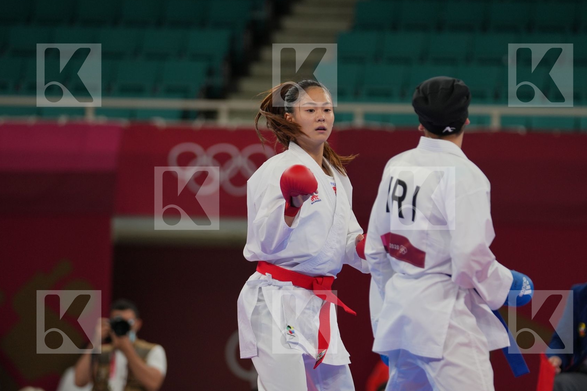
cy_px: 198
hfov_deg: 8.1
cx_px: 305
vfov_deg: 5.4
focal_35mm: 254
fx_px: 4141
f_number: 2.8
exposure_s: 1/1000
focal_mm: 159
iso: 400
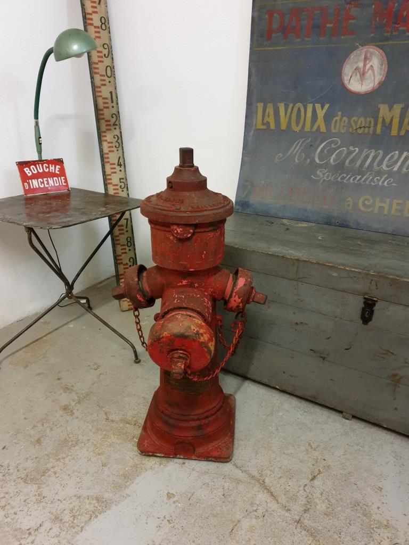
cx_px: 204
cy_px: 272
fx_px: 410
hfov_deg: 53.1
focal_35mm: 26
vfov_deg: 67.3
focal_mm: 4.3
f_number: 1.5
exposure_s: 1/33
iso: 320
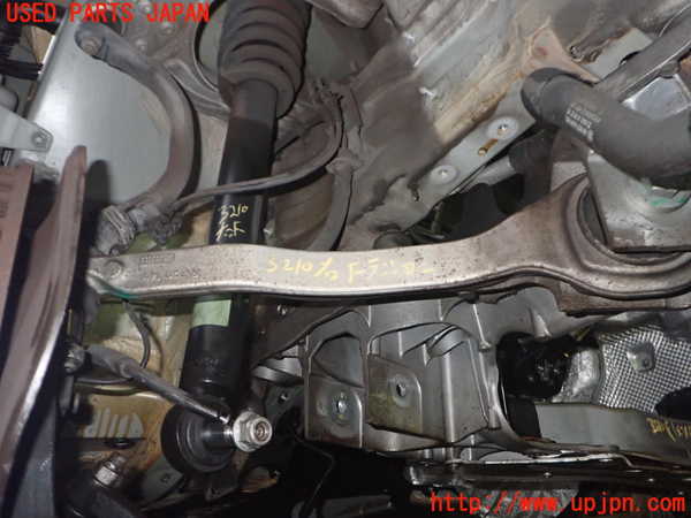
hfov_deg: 60.0
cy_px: 259
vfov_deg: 46.8
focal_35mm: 30
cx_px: 346
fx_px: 599
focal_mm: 5.4
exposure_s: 1/30
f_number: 6.3
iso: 800
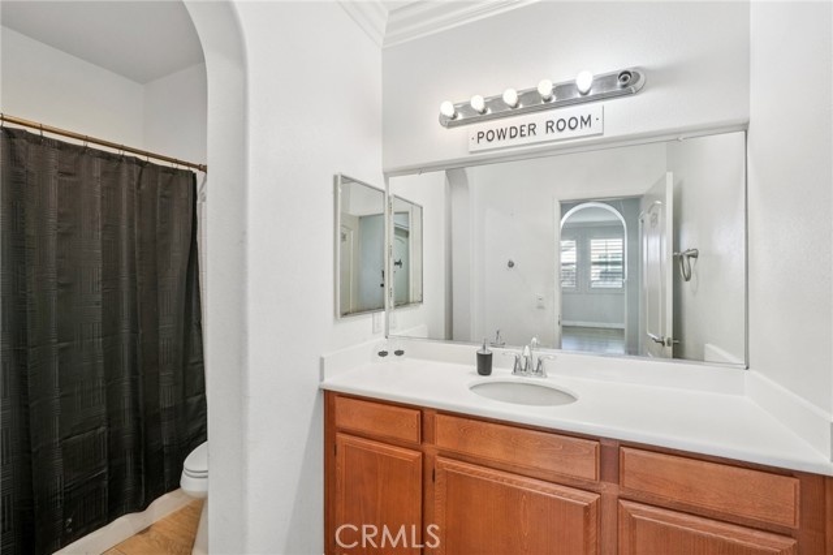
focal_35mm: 16
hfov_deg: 96.8
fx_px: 370
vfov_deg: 73.7
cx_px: 416
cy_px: 278
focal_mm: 16
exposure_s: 1/15
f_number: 8
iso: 400
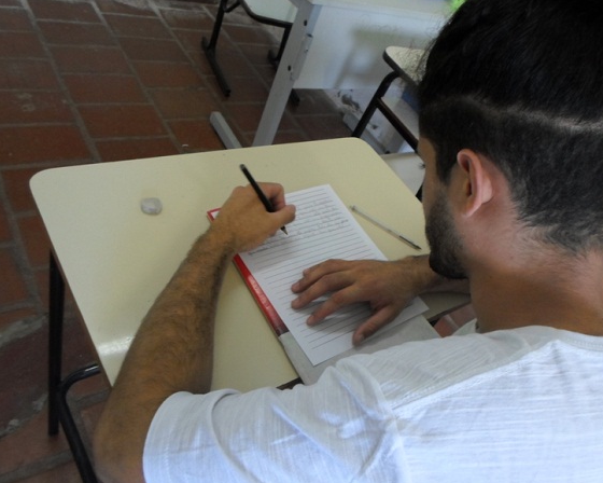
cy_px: 240
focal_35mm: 27
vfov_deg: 53.2
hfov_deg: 63.9
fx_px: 482
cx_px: 333
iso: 240
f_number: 2.5
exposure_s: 1/30
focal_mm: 4.5
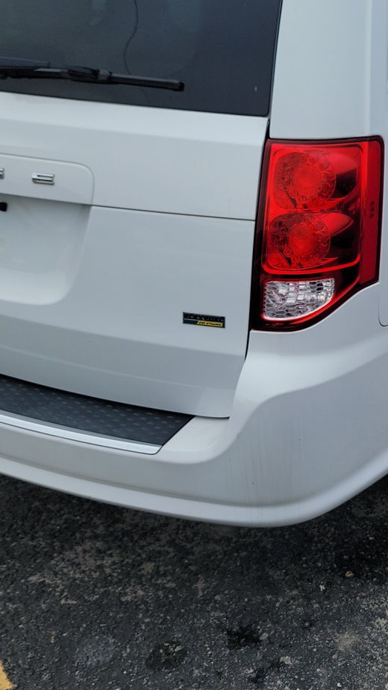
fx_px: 823
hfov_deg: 25.4
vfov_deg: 45.1
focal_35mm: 45
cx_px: 375
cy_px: 263
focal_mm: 6.7
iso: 50
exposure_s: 1/381
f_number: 1.8
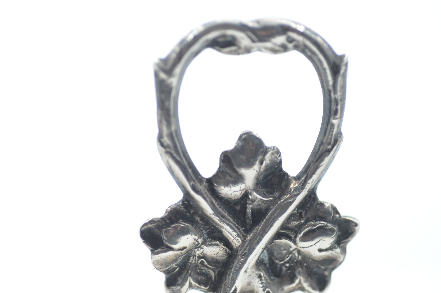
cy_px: 146
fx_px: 1652
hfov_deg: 15.2
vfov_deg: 10.1
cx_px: 220
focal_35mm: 135
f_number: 5.6
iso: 3200
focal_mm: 90
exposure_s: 1/4000
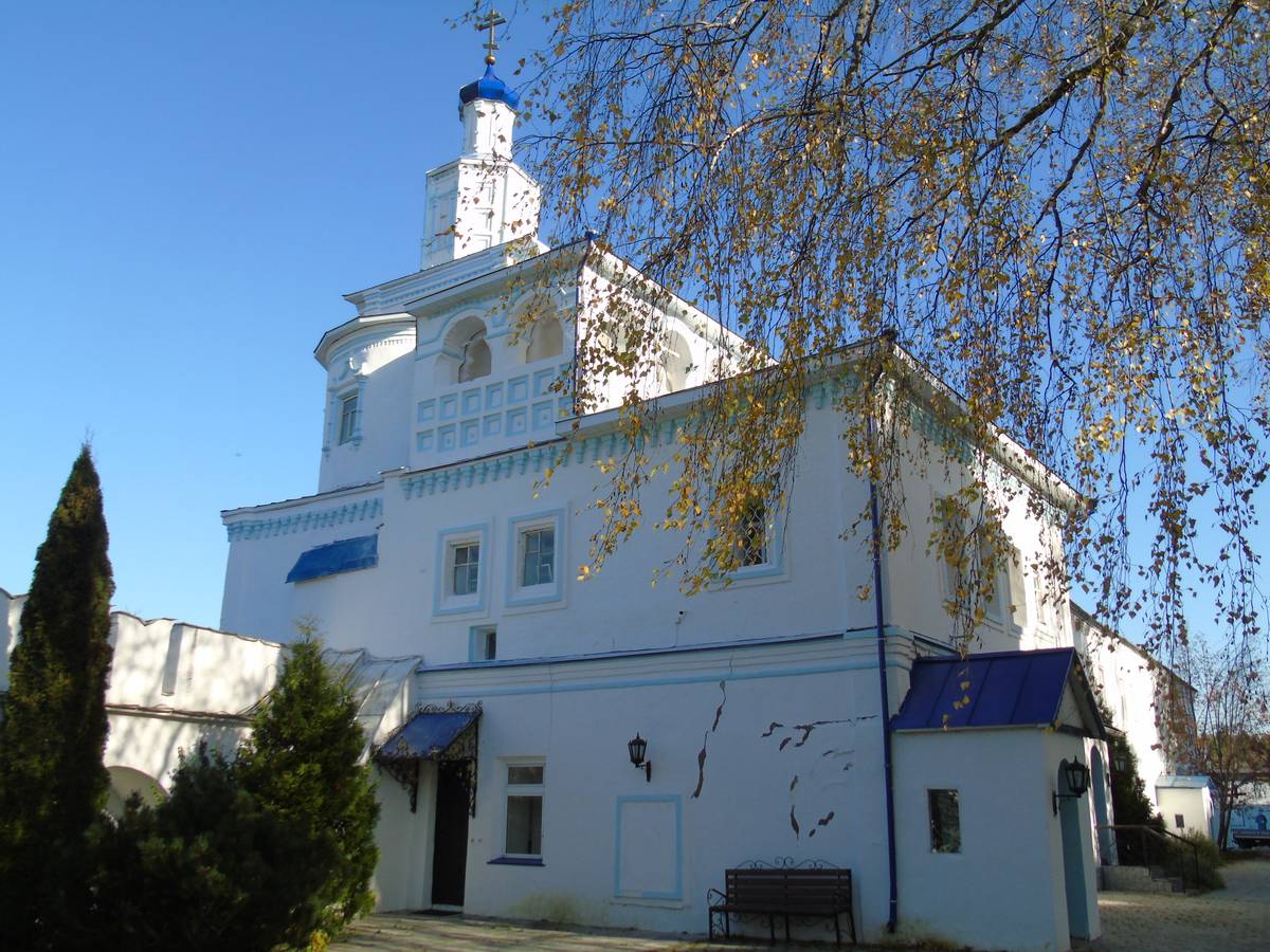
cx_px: 635
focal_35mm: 29
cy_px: 476
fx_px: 1064
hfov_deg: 61.7
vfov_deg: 48.2
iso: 80
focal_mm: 5.2
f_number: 3.6
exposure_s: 1/500
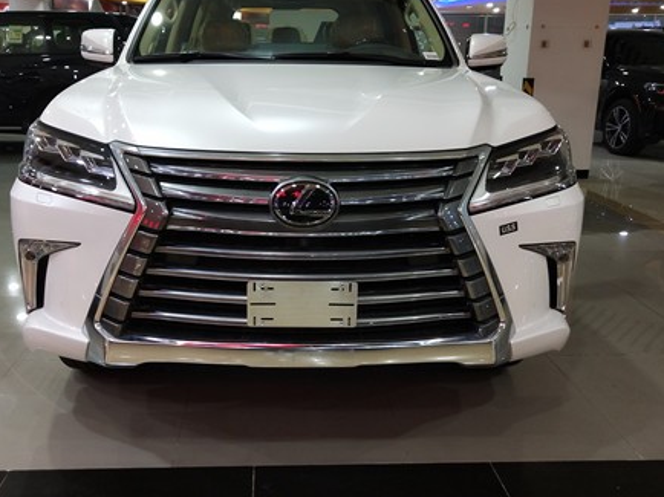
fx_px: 729
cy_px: 225
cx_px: 295
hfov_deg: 48.9
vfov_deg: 37.7
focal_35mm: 38
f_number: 1.8
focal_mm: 3.95
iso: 180
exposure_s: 1/50
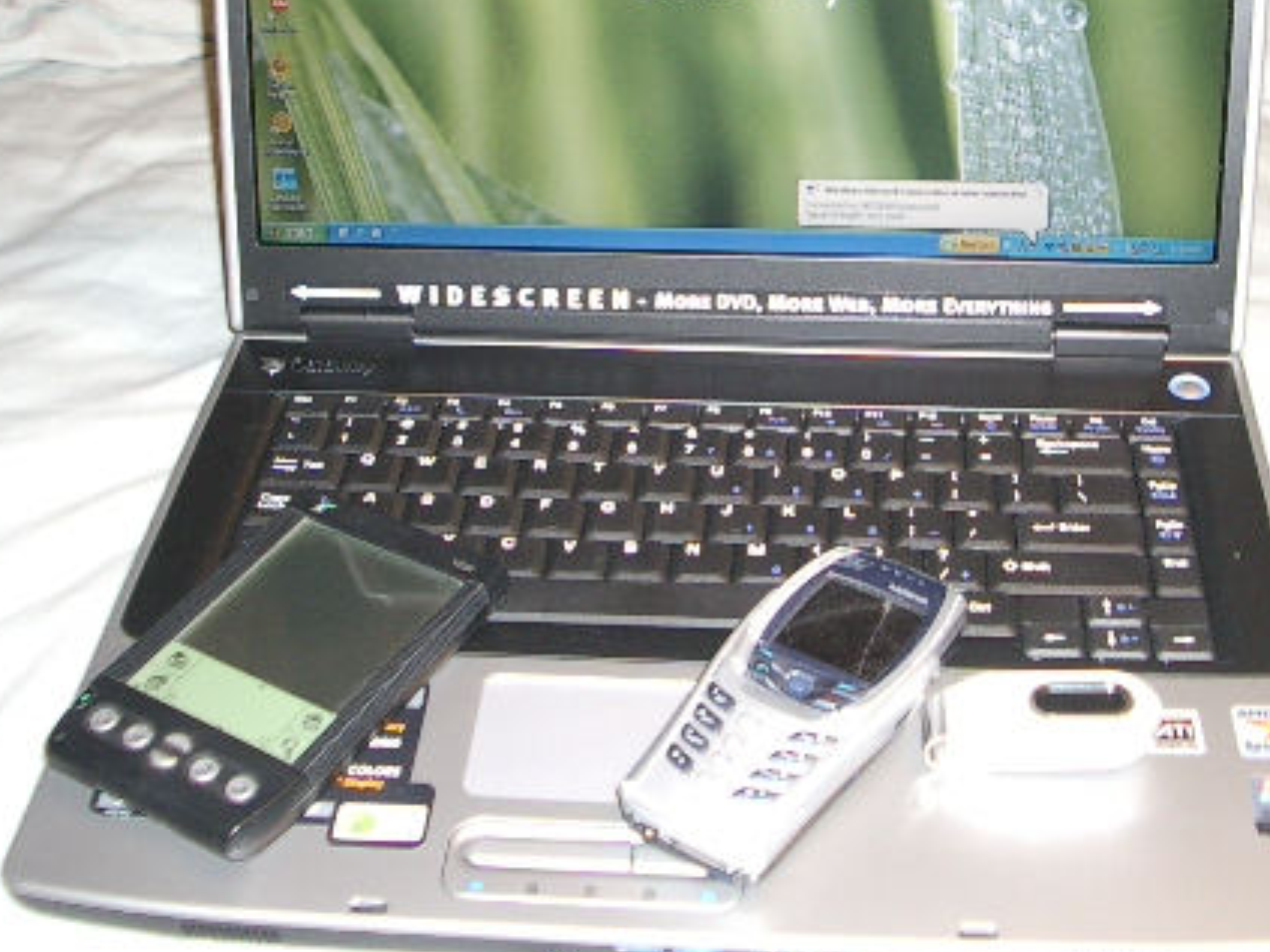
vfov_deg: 27.3
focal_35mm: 53
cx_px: 700
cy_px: 300
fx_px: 1944
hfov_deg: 36.1
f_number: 2.6
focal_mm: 5.8
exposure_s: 1/40
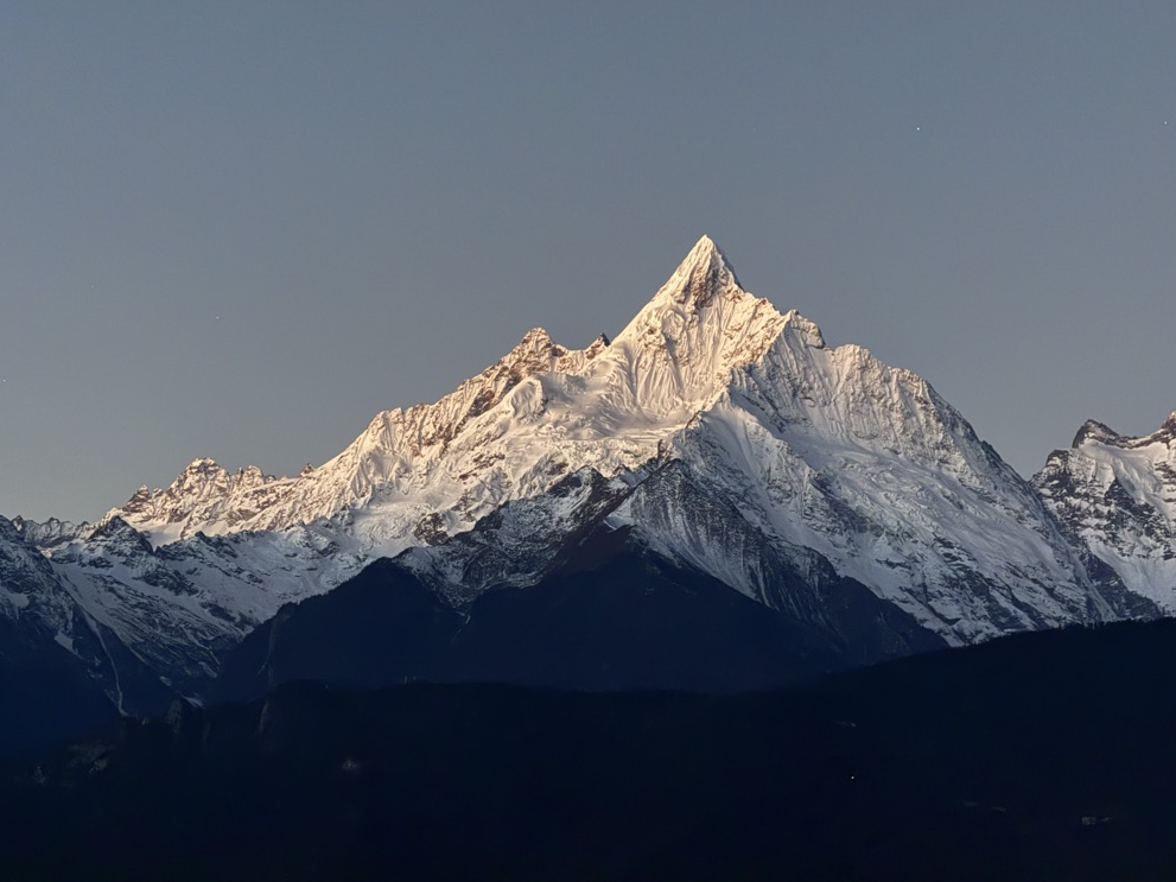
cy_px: 444
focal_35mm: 124
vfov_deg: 11.9
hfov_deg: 15.9
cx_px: 595
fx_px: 4212
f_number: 2.8
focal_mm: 15.66
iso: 1600
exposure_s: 1/8
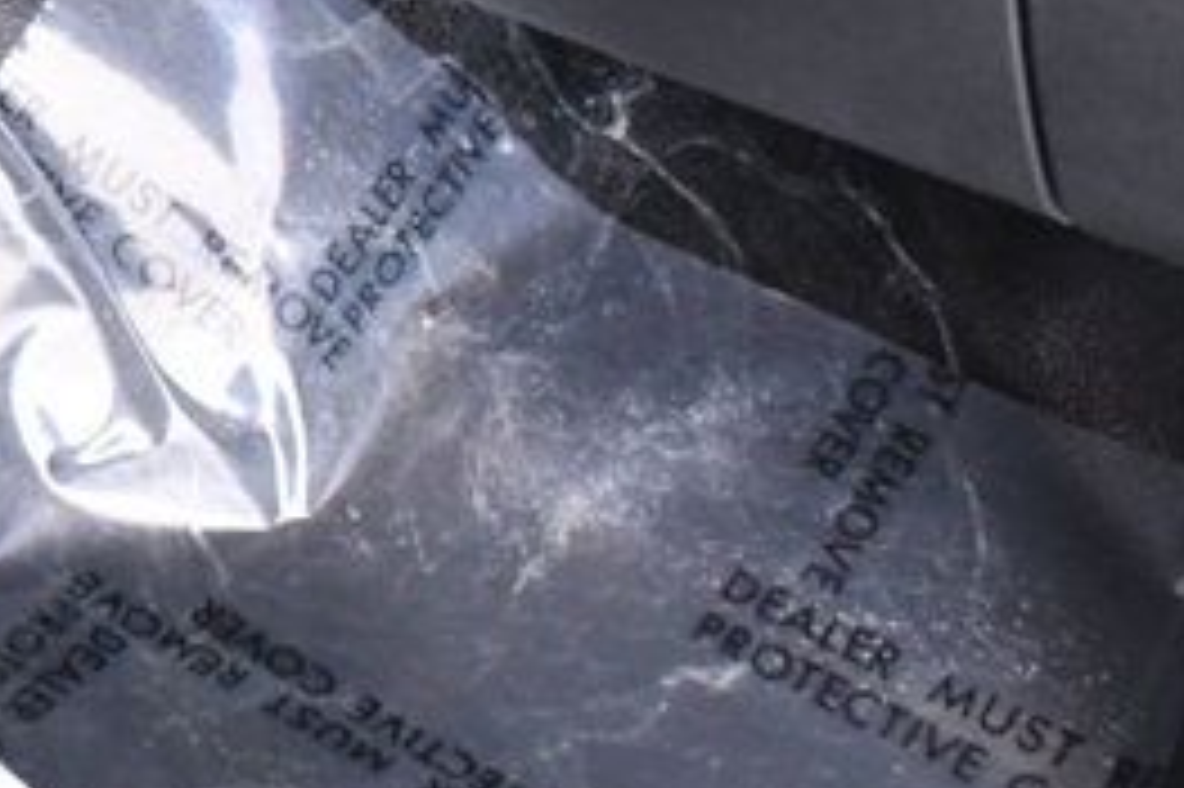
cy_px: -455
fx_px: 3451
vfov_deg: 12.3
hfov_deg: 16.3
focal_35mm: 105
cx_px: -950
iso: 2500
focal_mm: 18
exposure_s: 1/50
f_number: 3.5
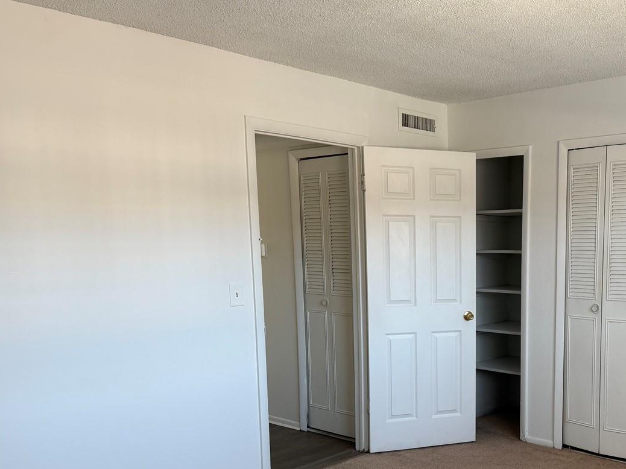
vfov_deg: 38.0
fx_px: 669
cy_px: 332
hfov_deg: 48.1
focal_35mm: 37
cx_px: 476
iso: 125
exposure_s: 1/121
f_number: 1.78
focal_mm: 6.76
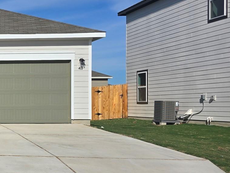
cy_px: 106
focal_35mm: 62
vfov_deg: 23.6
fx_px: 412
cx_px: -77
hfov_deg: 26.1
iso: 12
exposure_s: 1/1695
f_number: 1.7
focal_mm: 6.3
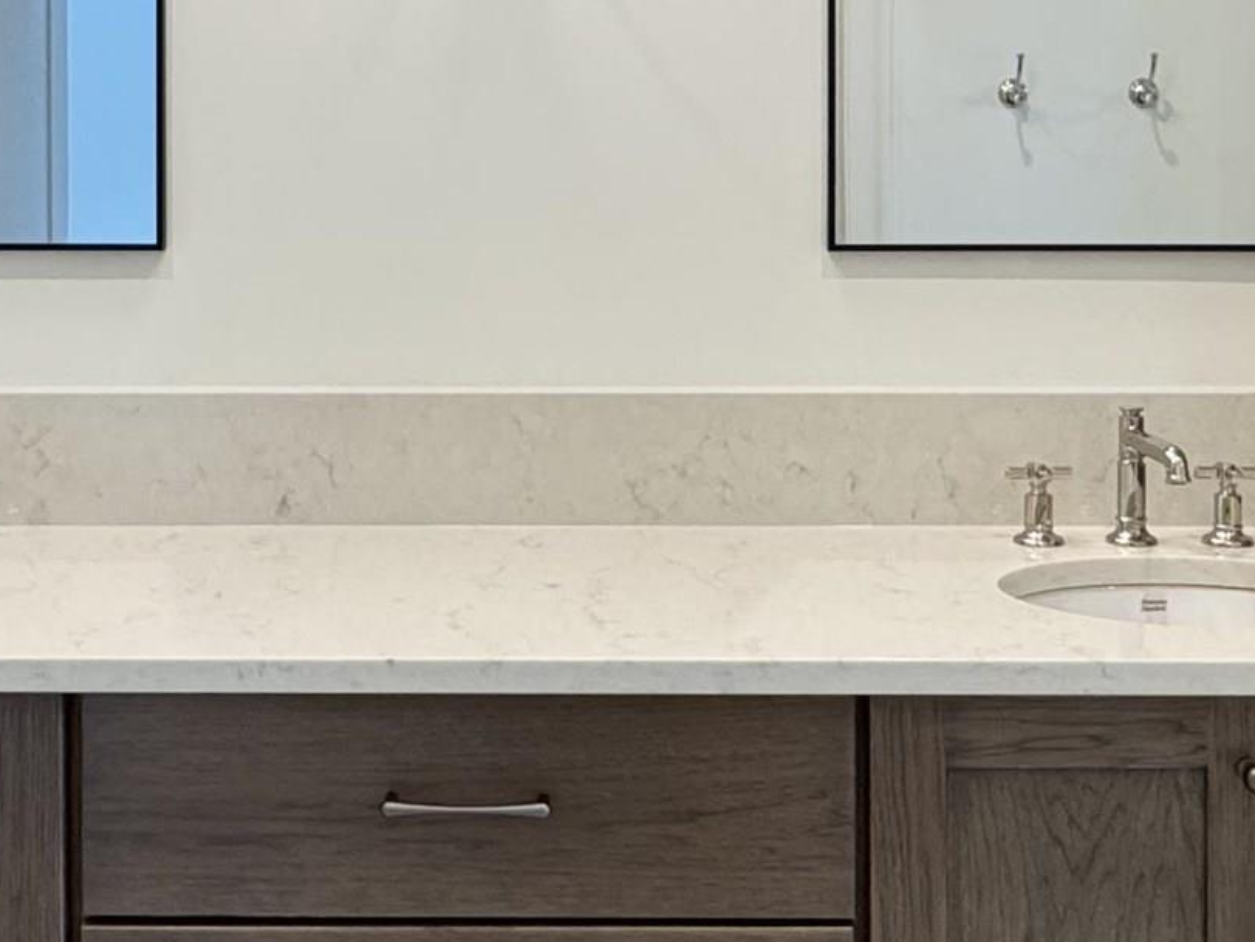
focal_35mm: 53
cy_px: 170
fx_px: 1922
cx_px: 573
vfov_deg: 26.9
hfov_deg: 36.1
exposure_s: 1/120
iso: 320
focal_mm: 2.22
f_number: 2.2
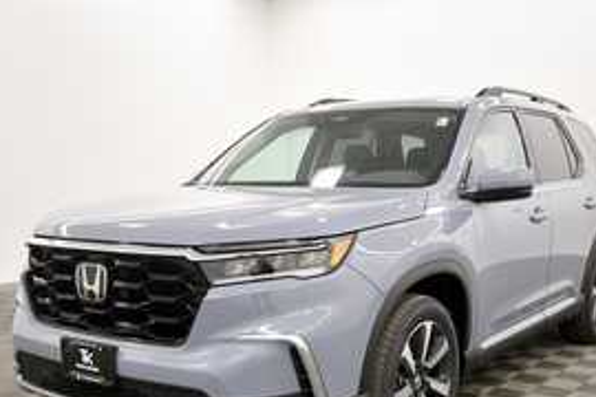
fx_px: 662
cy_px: 291
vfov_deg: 32.8
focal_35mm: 40
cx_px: 313
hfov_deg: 48.4
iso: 1100
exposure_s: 1/125
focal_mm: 18
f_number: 5.3
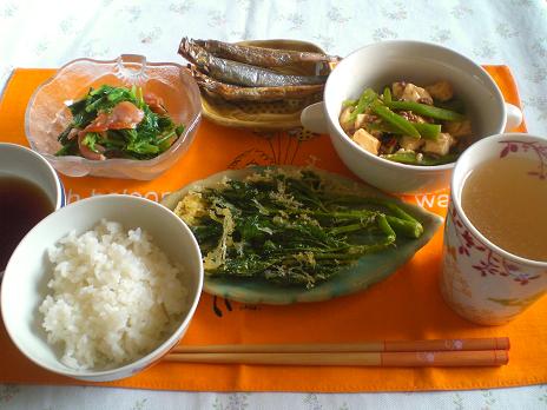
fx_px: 600
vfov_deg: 37.7
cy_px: 205
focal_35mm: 38
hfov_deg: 49.0
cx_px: 274
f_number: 3.1
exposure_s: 1/60
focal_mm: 6.3
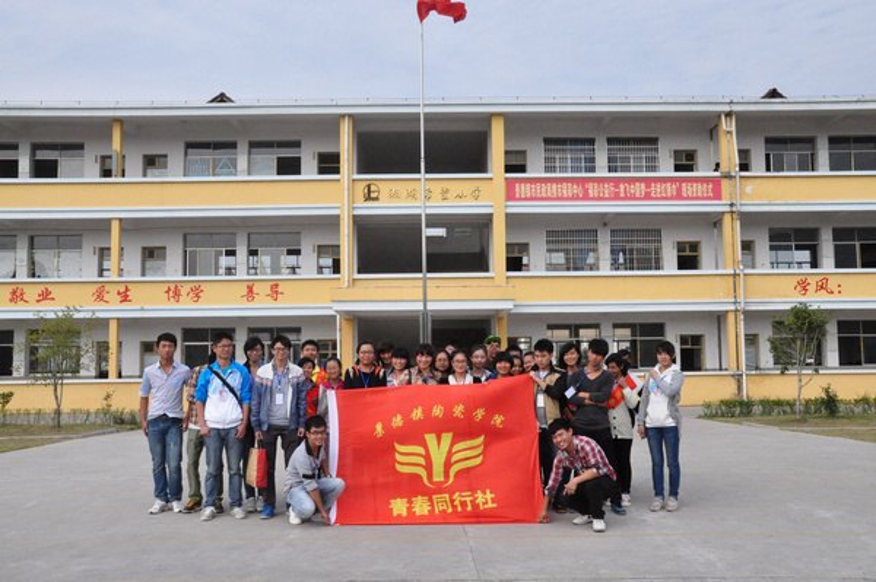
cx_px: 438
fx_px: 802
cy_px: 291
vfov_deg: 39.9
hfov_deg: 57.3
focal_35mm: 33
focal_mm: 22
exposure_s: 1/2000
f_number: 14
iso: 3200
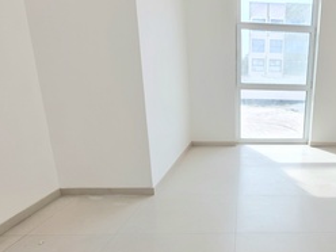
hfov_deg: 65.6
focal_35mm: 24
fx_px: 233
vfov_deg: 56.8
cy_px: 135
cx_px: 265
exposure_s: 1/345
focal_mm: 2.2
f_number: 1.9
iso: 40
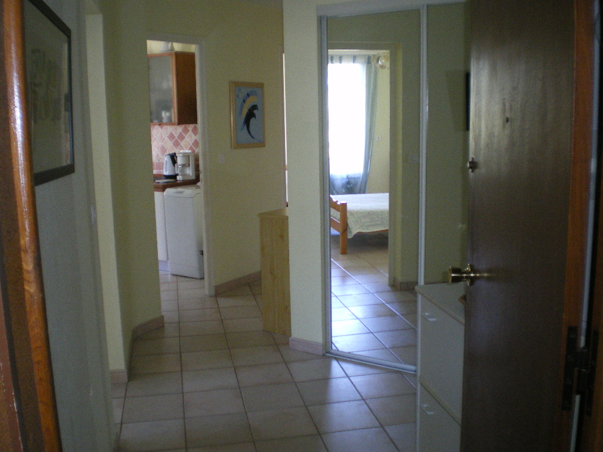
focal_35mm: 36
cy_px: 226
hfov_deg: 51.4
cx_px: 302
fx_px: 627
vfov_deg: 39.7
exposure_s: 1/50
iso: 400
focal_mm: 6.3
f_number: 3.1
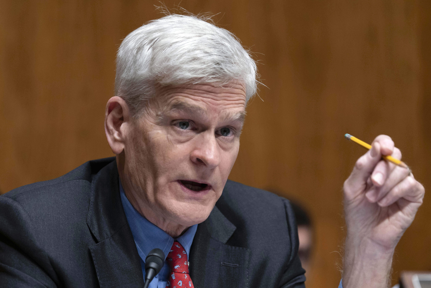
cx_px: 216
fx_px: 2179
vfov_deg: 7.5
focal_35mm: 182
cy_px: 144
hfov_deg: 11.3
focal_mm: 182
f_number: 3.2
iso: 2000
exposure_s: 1/320
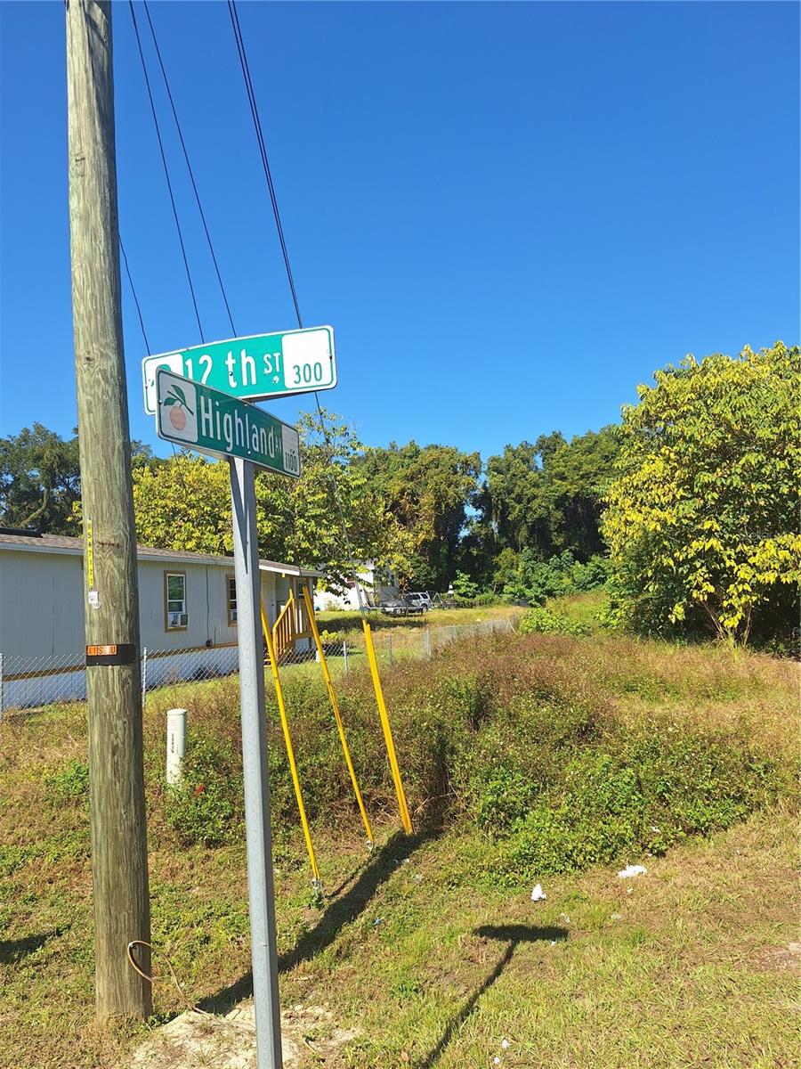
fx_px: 710
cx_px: 400
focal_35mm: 23
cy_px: 534
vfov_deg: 73.9
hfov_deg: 58.9
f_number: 1.8
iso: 40
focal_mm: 5.54
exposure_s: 1/1828
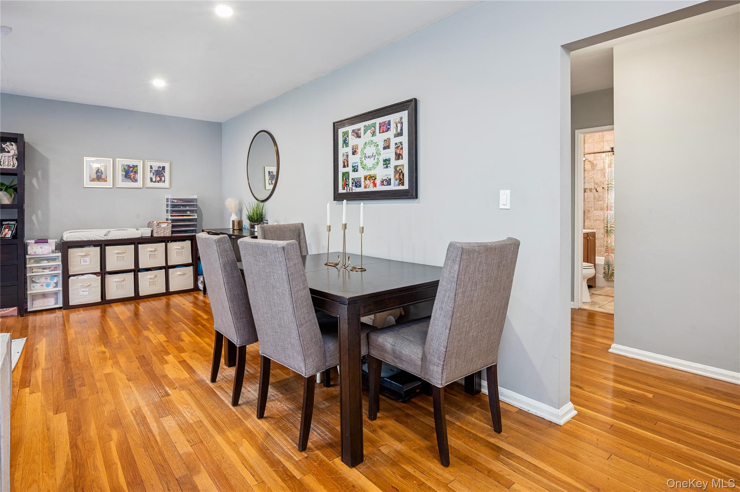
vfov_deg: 67.3
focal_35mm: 18
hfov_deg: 90.0
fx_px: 370
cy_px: 246
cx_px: 370
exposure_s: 1.3
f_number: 11
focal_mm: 18
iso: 200
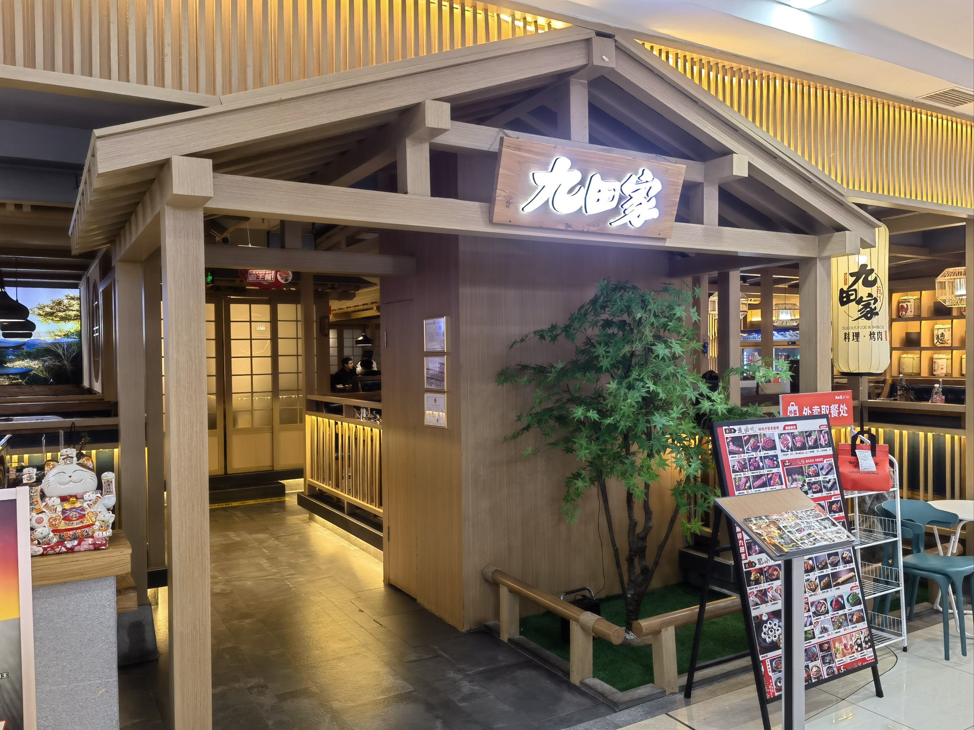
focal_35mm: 27
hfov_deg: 65.3
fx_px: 760
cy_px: 365
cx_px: 487
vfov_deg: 51.4
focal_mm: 5.54
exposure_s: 1/100
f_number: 1.8
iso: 200
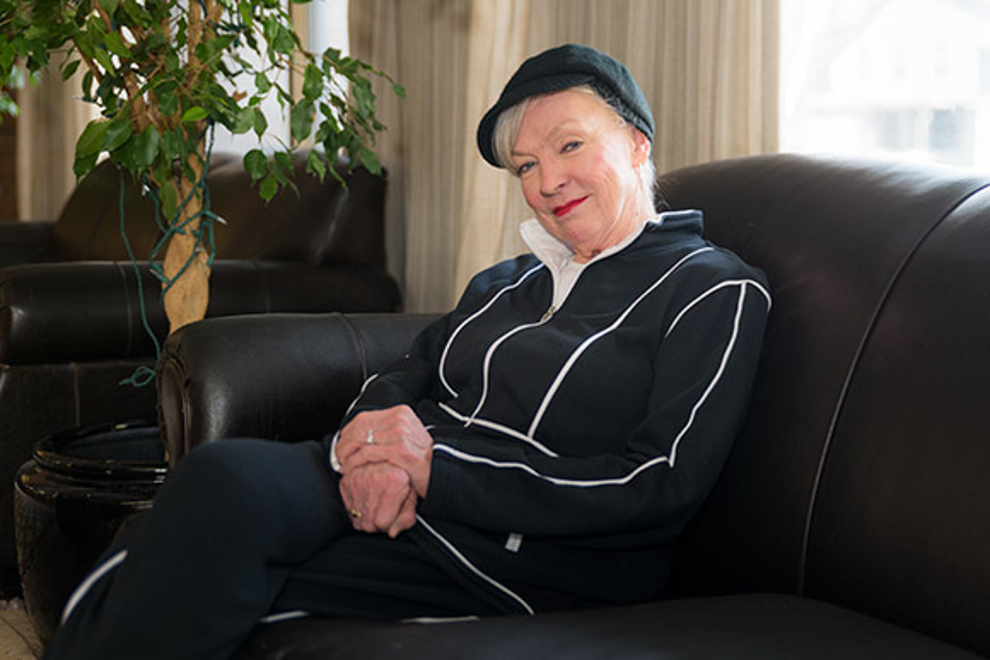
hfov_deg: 41.1
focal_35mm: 48
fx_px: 1320
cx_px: 495
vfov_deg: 28.1
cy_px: 330
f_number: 2.8
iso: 200
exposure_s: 1/60
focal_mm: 48
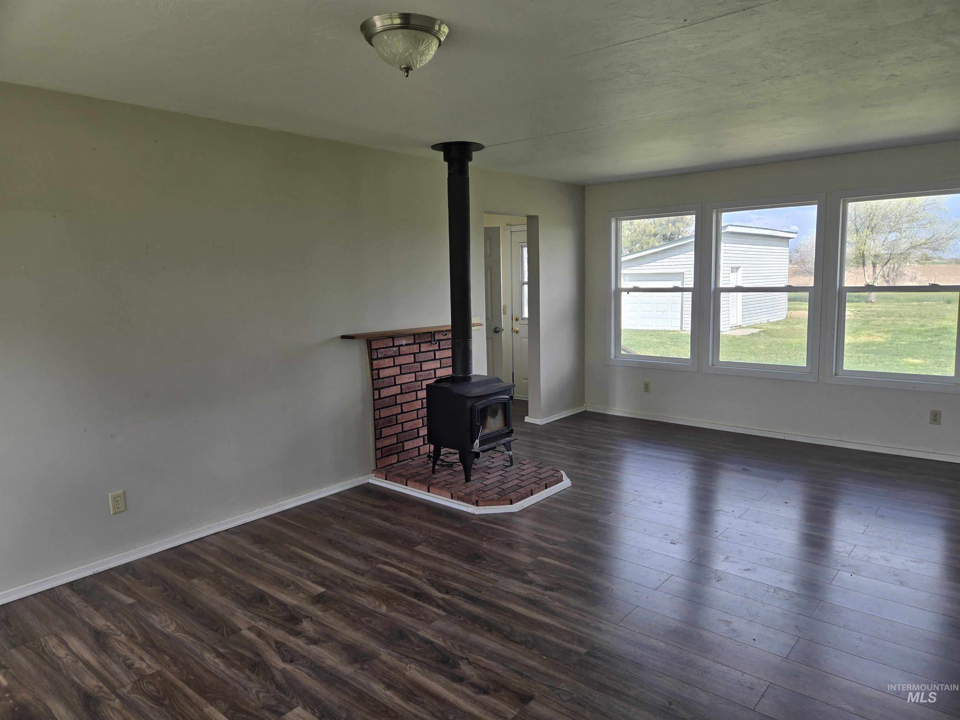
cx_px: 480
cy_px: 360
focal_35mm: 23
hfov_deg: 73.9
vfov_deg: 58.9
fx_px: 638
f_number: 1.8
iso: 25
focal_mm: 5.4
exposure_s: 1/264
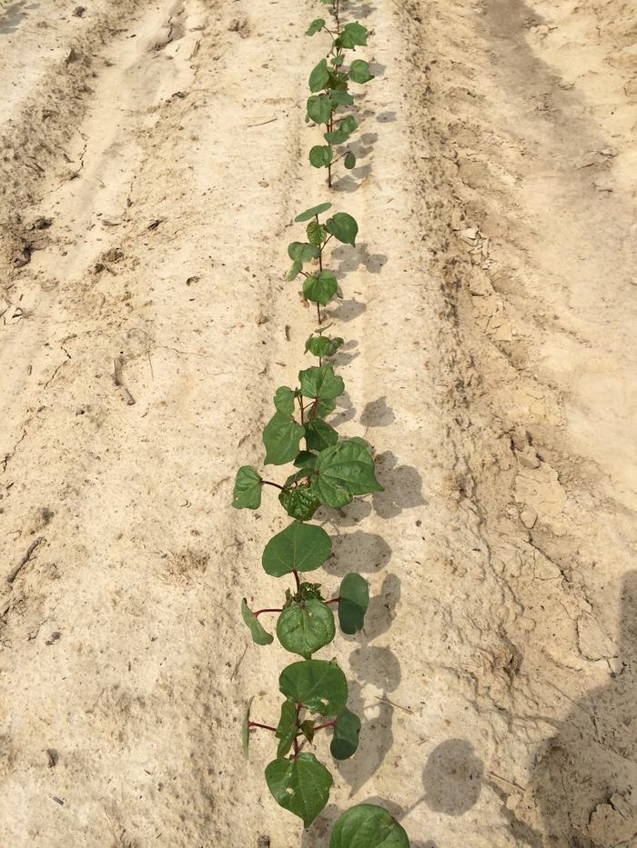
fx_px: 736
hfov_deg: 46.8
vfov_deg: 60.0
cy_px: 424
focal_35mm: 30
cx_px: 318
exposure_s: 1/3425
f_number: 2.2
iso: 40
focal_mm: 4.12
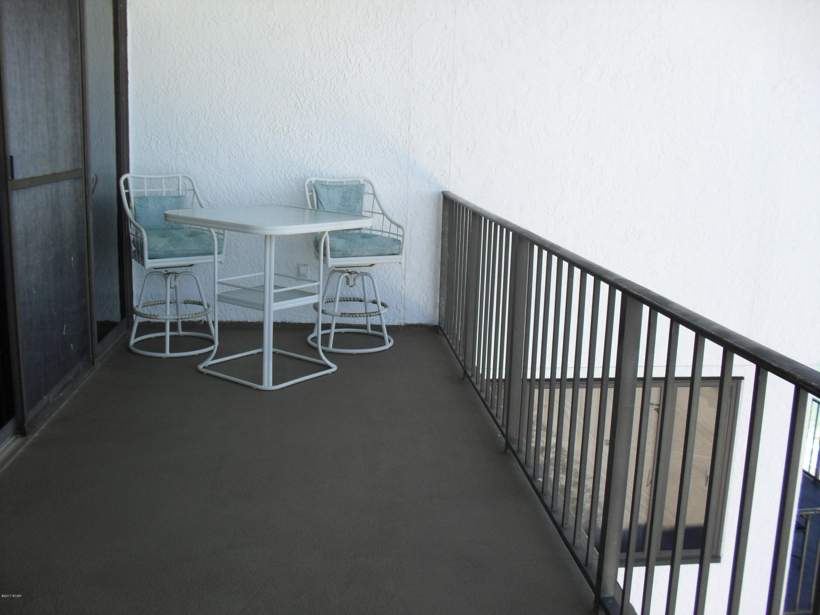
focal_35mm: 35
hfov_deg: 52.6
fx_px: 829
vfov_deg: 40.7
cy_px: 308
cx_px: 410
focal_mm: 6.3
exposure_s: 1/350
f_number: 3.2
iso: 100
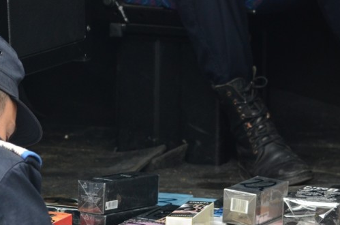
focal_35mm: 200
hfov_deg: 10.3
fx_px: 1884
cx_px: 117
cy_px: 230
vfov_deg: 6.8
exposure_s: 1/500
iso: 800
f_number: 4.5
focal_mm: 65
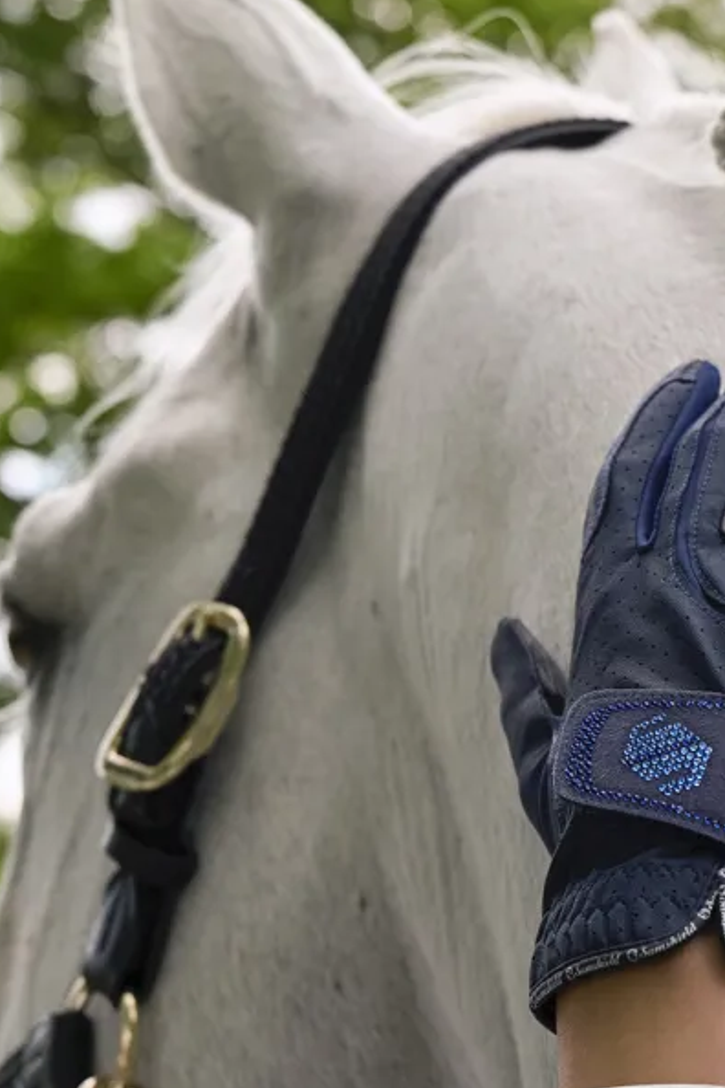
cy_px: 648
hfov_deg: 12.8
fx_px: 3232
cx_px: 522
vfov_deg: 19.1
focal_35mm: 107
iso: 500
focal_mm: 53
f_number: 5.6
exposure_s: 1/1000
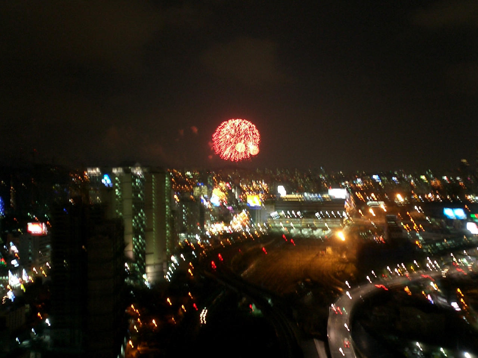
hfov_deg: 50.1
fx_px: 511
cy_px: 179
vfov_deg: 38.7
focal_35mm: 37
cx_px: 239
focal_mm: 5.6
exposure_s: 1
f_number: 3.5
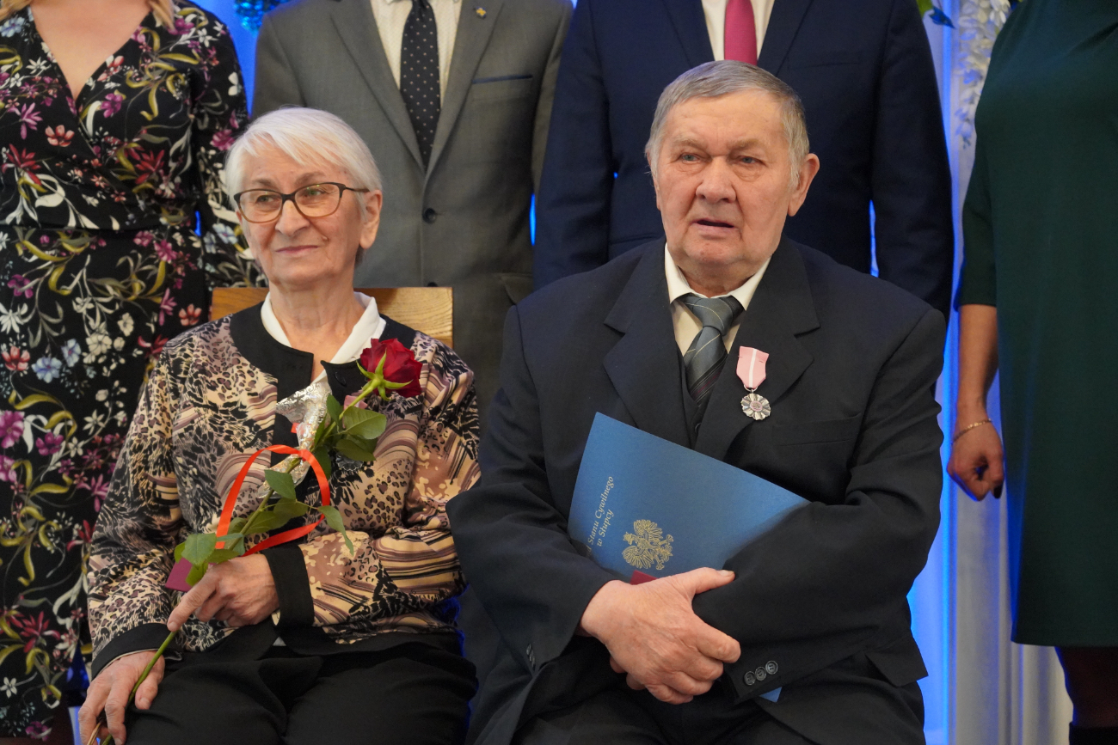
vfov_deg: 18.2
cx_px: 559
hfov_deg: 27.0
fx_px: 2329
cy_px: 372
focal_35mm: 75
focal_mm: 75
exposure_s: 1/125
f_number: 4
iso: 12800
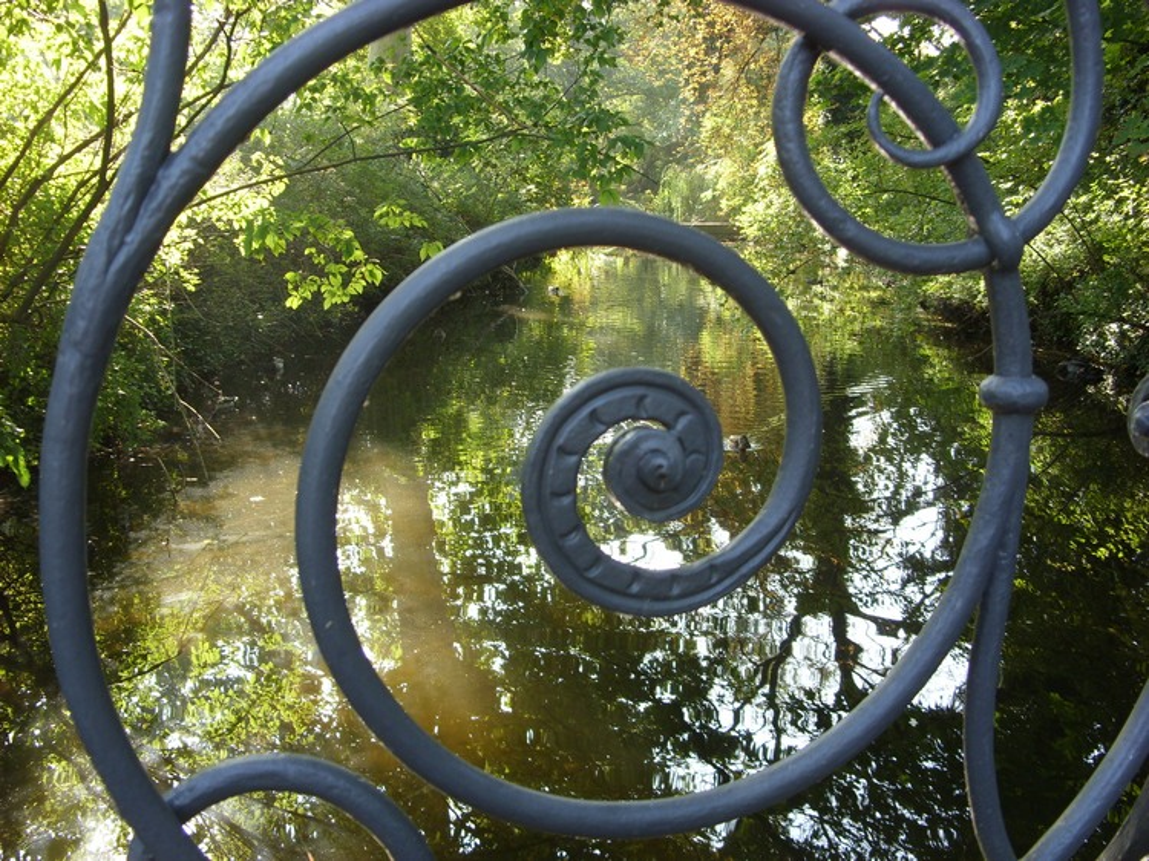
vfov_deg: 37.7
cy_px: 430
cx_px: 574
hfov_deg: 49.0
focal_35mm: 38
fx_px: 1261
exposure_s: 1/54
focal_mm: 6.3
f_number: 2.8
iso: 50
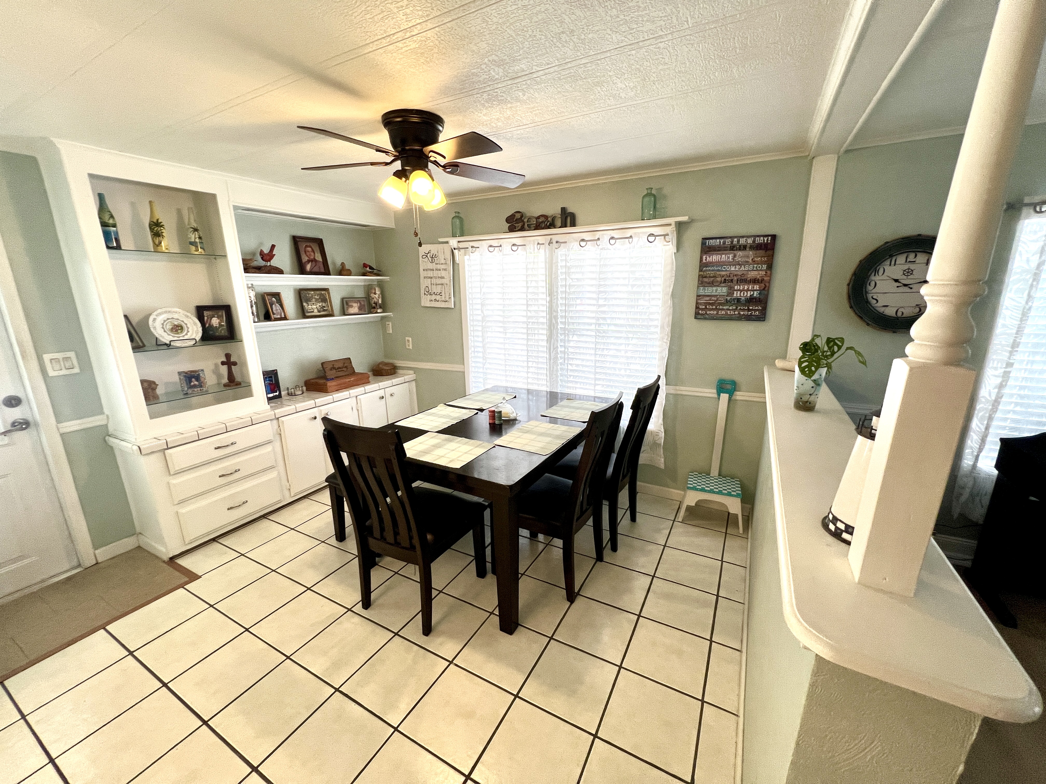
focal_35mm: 13
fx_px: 393
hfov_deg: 106.2
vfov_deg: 89.9
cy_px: 392
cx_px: 523
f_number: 1.8
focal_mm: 1.57
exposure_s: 1/120
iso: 80
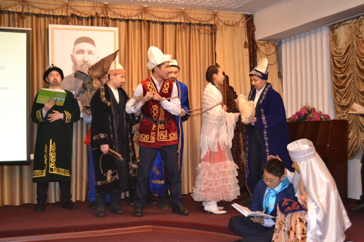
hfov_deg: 41.1
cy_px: 121
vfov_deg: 28.1
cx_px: 182
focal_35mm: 48
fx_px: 485
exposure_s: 1/60
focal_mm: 32
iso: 3200
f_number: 4.8
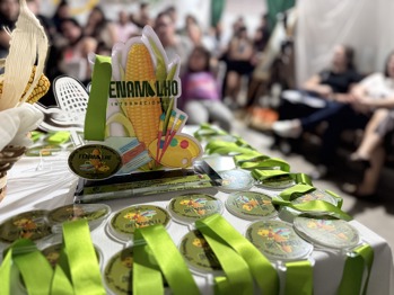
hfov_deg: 71.6
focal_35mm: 24
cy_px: 148
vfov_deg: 56.8
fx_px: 273
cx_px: 197
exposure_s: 1/60
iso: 640
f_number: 1.78
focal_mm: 6.76
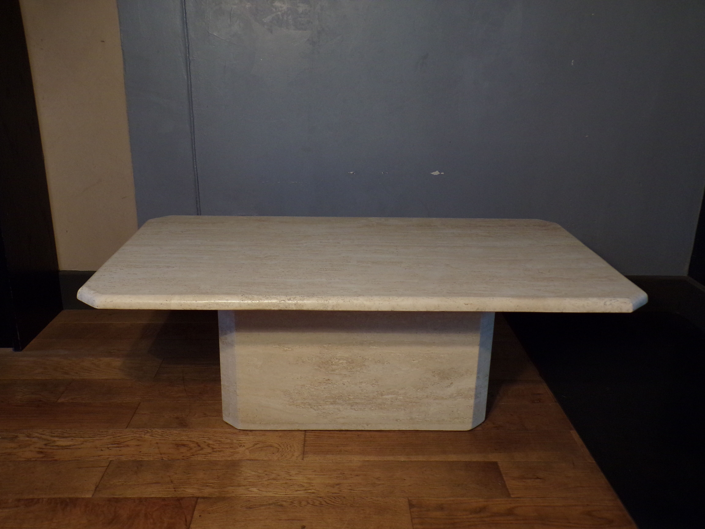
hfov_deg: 56.8
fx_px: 652
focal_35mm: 32
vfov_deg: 44.2
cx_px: 352
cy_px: 264
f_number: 3.2
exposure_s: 1/20
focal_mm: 5.8
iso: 200
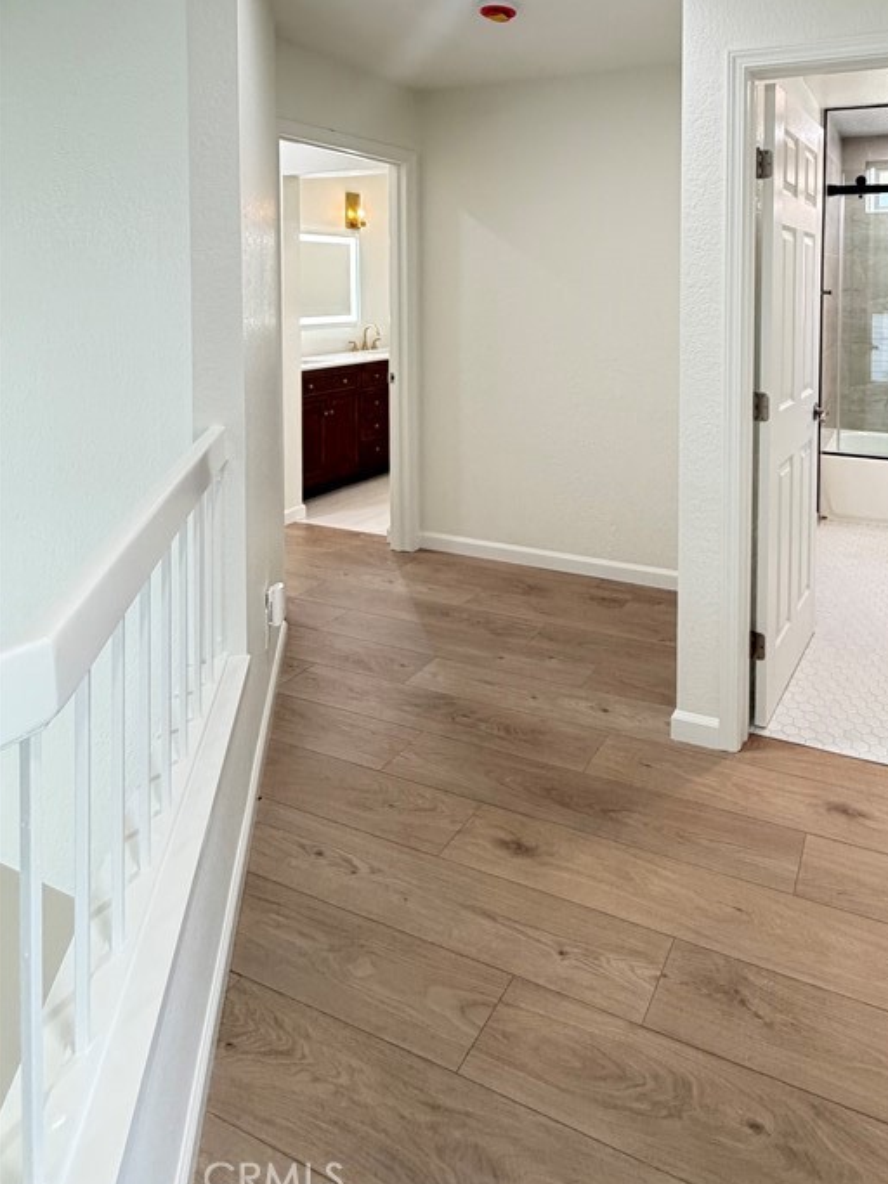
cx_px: 664
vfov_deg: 74.1
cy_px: 316
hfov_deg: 60.0
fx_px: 719
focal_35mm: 21
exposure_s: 1/60
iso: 250
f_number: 2.2
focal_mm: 2.22
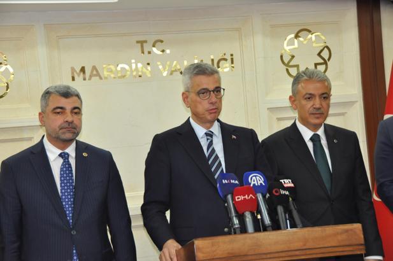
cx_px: 196
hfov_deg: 27.0
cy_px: 130
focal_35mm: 75
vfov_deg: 18.1
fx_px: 818
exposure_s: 1/60
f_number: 4.8
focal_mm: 50
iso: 800
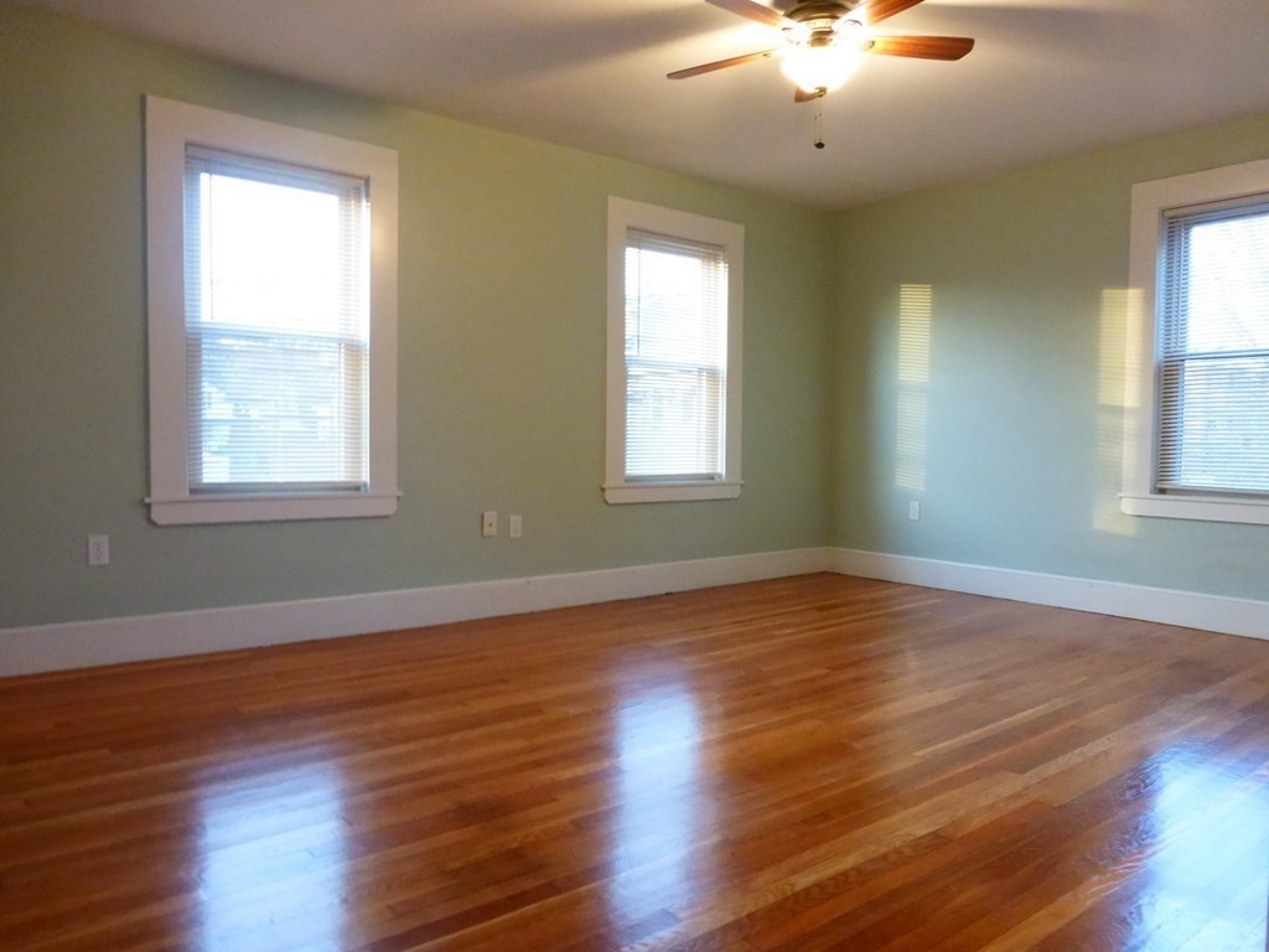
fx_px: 880
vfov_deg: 56.8
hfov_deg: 71.6
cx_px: 634
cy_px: 476
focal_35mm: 24
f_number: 3.3
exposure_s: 1/20
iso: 400
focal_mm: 4.3
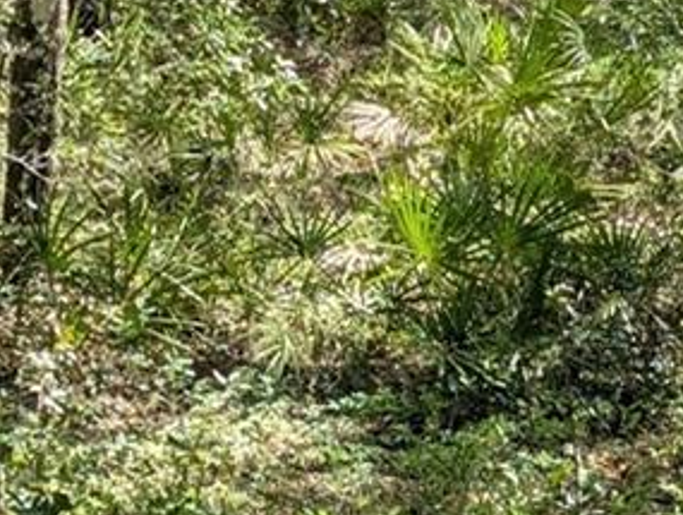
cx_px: 527
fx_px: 2649
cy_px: -149
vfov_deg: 10.9
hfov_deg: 14.6
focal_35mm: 134
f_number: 1.68
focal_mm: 6.9
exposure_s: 1/1587
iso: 22
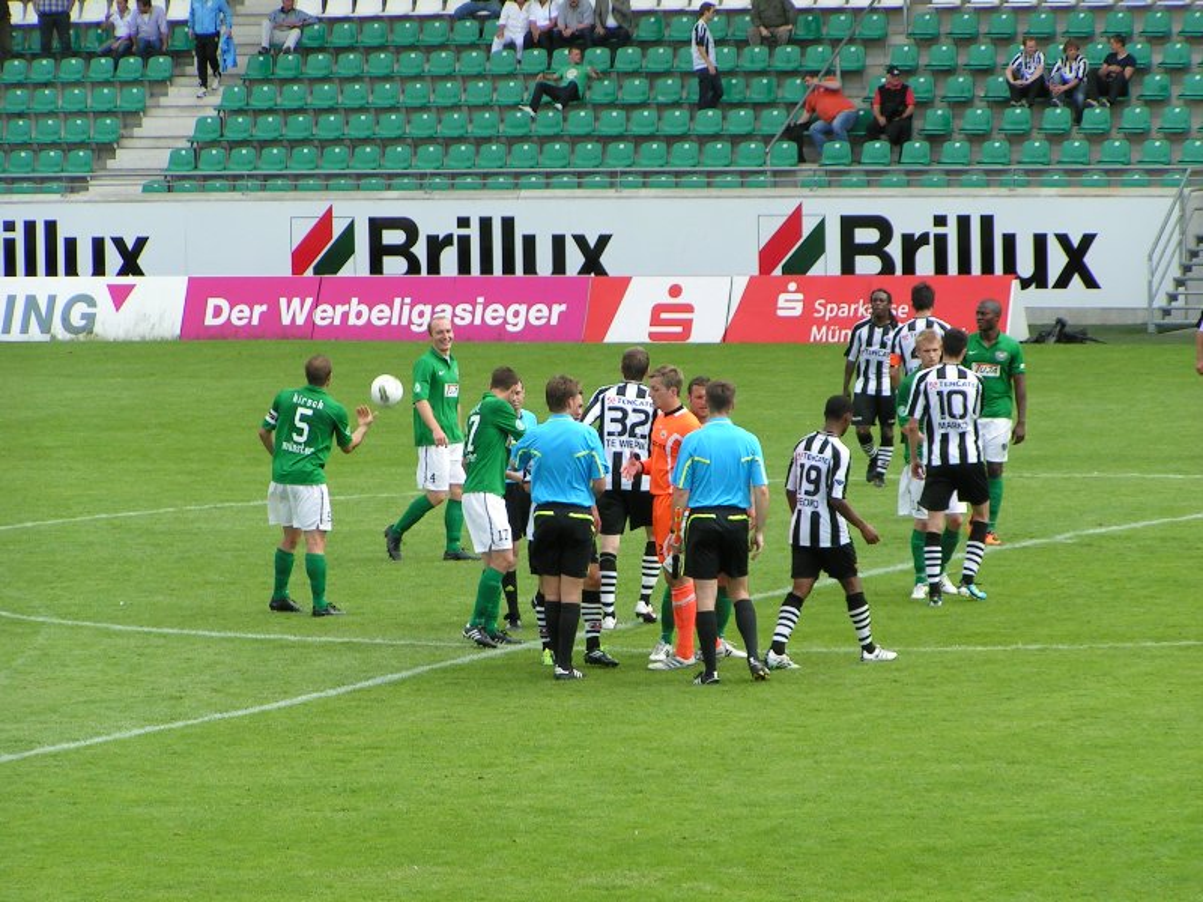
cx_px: 602
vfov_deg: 7.2
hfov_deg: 9.6
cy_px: 451
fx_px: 7159
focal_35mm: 206
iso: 50
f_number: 5
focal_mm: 31.5
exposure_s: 1/320
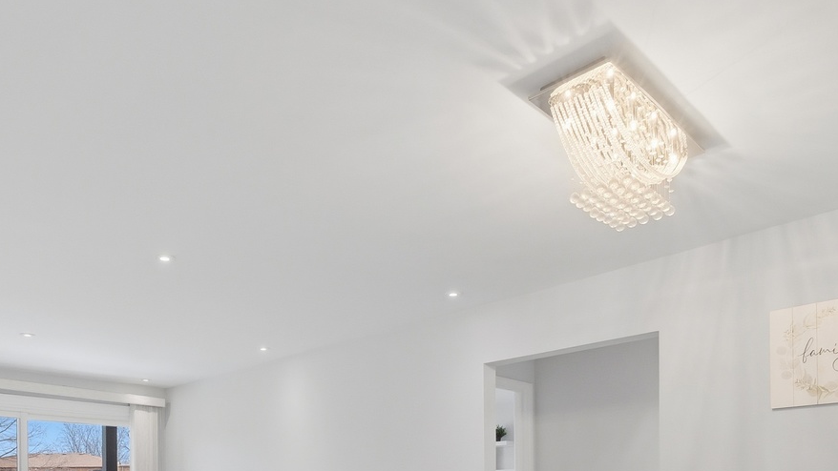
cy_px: 511
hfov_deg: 65.7
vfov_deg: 34.9
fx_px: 644
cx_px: 355
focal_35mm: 29
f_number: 6.4
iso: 640
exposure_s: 1/550
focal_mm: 10
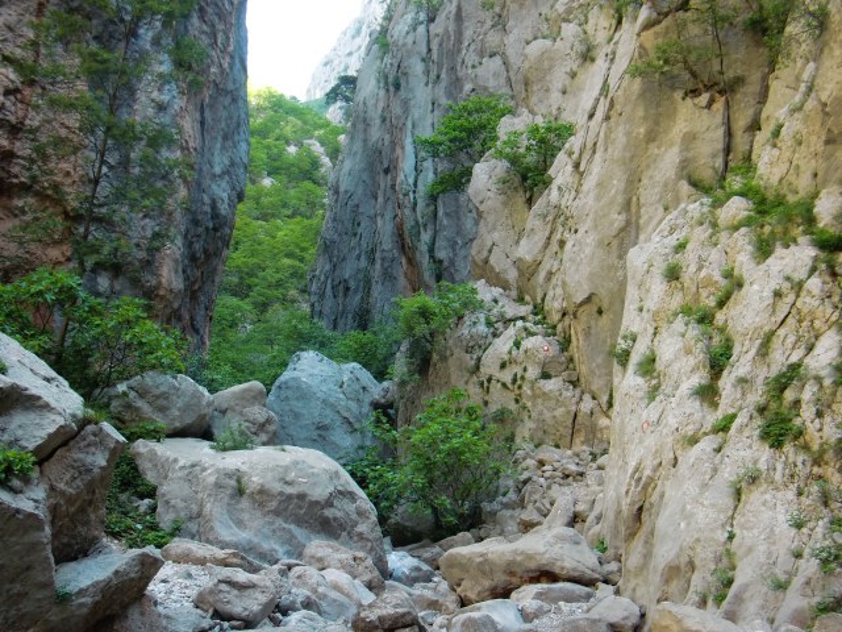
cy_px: 316
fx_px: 924
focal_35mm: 38
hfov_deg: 49.0
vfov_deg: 37.7
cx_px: 421
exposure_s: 1/50
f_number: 3.9
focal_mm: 6.66
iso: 100
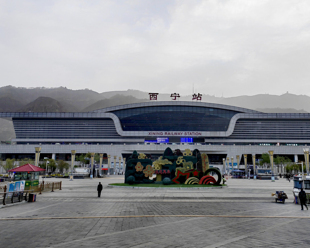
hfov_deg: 54.1
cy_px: 108
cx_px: 173
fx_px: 303
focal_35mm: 33
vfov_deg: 44.5
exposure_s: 1/714
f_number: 1.8
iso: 50
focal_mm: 5.54
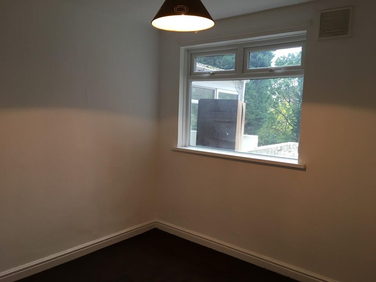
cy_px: 141
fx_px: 315
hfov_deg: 61.7
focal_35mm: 29
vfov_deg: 48.2
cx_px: 188
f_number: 2.2
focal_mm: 4.15
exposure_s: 1/33
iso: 80
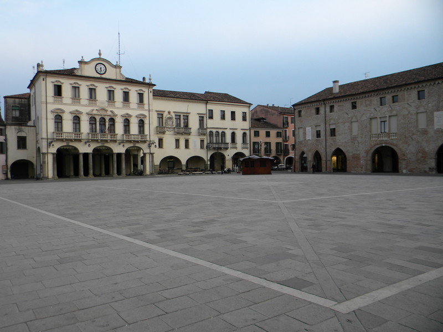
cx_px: 222
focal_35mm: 28
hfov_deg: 63.4
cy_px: 166
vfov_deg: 49.7
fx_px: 358
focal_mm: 5
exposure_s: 1/126
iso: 80
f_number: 3.5
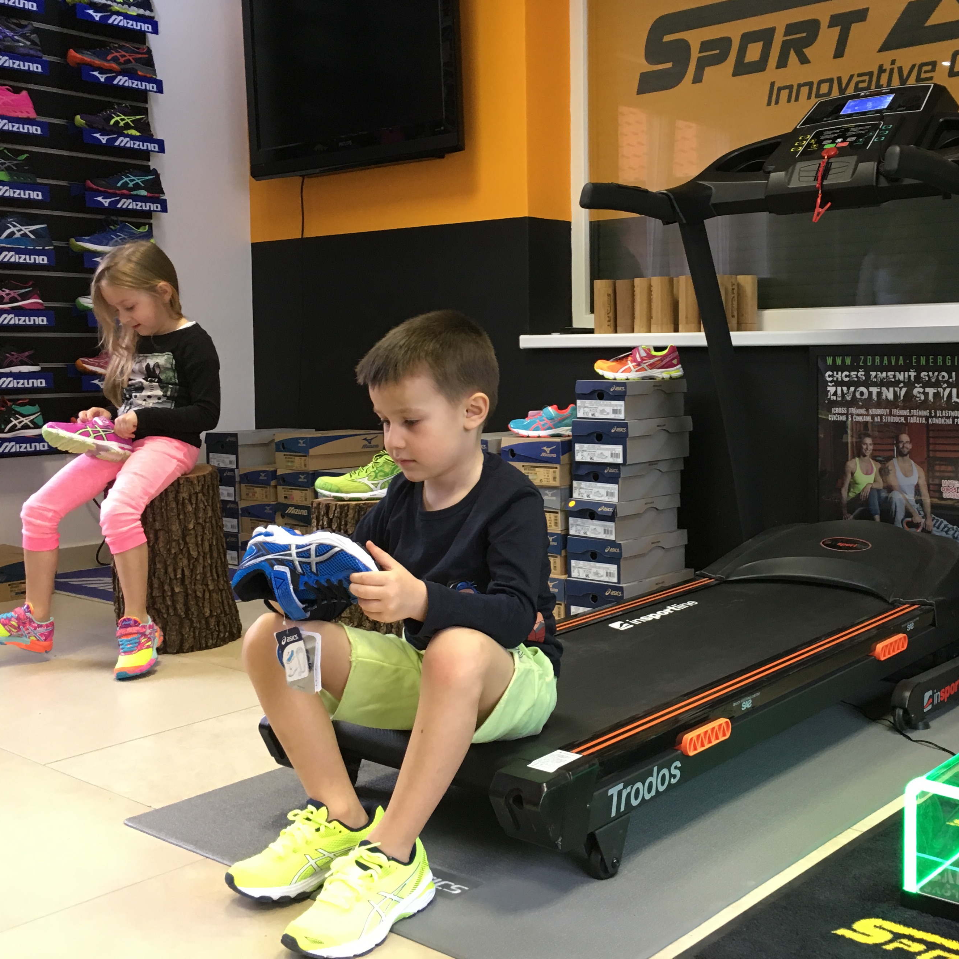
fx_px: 1222
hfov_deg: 42.4
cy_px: 417
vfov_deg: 42.7
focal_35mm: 39
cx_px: 612
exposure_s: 1/33
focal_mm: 4.15
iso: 125
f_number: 2.2
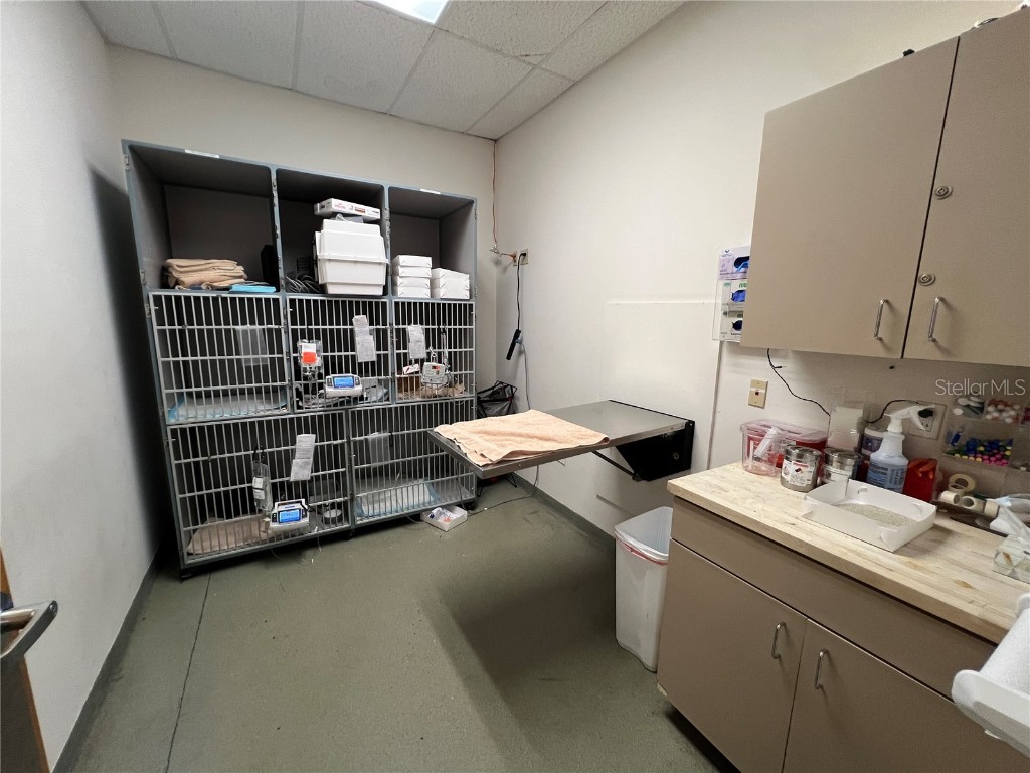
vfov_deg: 89.9
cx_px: 515
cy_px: 386
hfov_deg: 106.2
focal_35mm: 13
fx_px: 387
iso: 250
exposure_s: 1/120
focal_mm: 1.57
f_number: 1.8
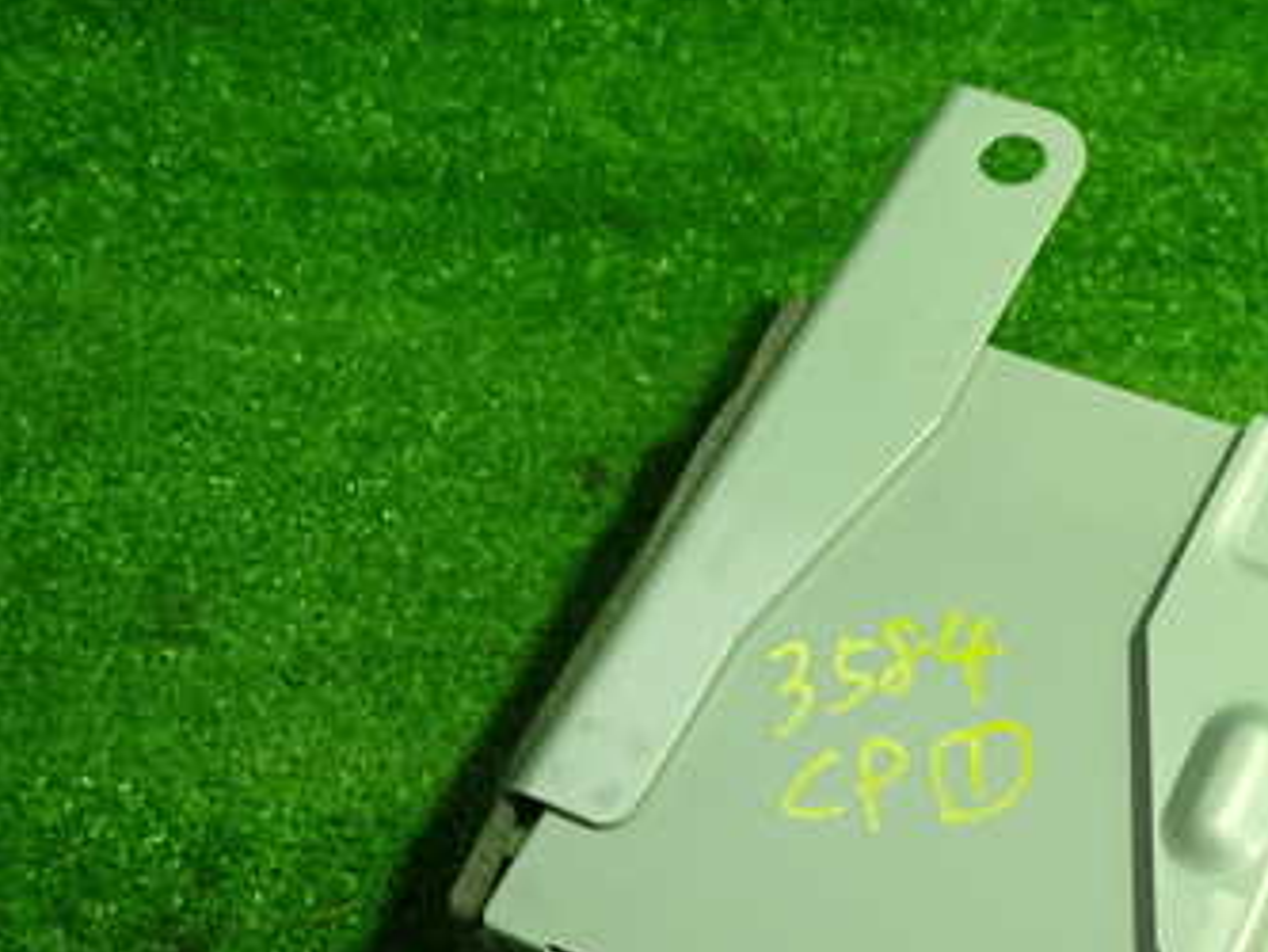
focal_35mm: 54
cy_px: 628
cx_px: 1139
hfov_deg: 33.7
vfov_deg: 26.9
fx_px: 1979
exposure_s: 1/30
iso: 200
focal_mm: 5.4
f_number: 2.3
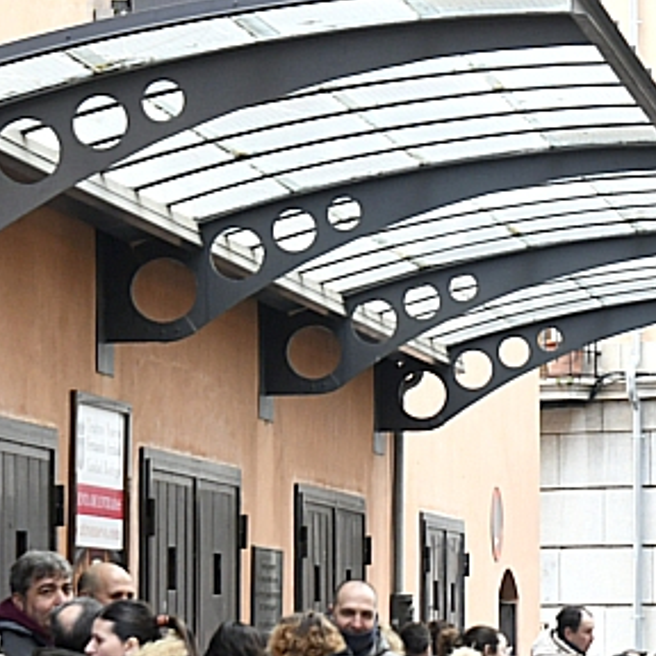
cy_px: 456
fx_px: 3645
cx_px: 925
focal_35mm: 170
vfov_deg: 10.3
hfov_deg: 10.0
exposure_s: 1/80
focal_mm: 48
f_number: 5.6
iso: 800
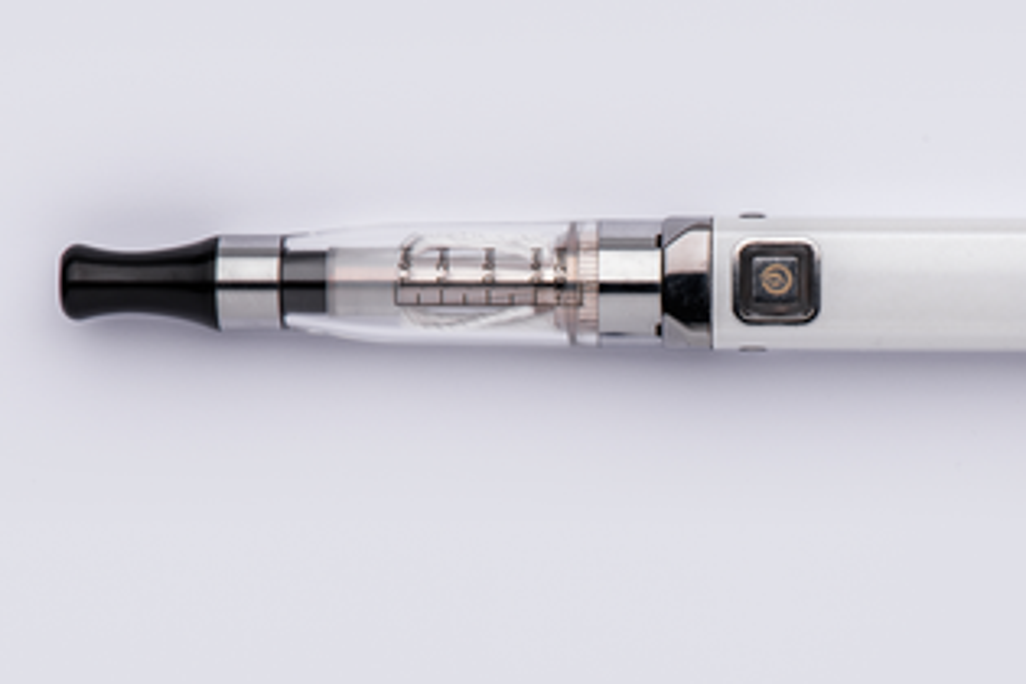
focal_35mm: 241
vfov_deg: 5.7
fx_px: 6868
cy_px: -42
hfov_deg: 8.5
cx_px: 782
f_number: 11
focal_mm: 105
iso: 50
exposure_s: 1/160
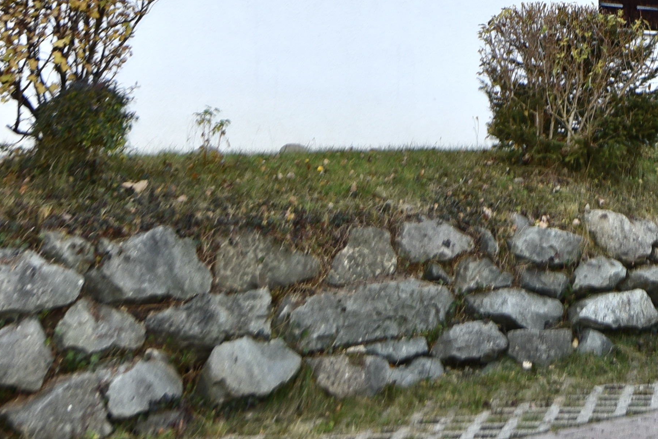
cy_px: -133
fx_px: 1152
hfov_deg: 29.7
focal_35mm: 63
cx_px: 658
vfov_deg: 19.8
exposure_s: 1/125
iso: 250
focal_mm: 19
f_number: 5.6
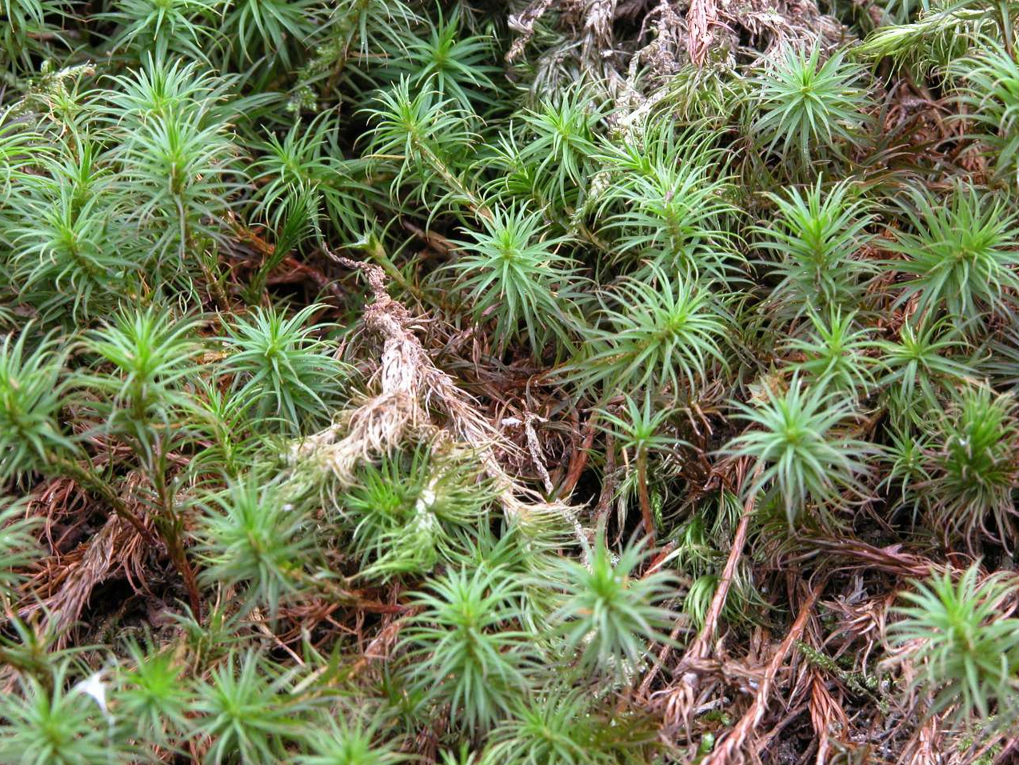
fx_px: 6595
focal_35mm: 224
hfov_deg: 8.8
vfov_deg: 6.6
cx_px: 509
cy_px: 383
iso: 219
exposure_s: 1/4.1
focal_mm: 56.7
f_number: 7.3
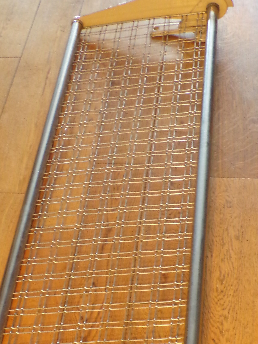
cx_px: 130
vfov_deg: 25.6
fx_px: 745
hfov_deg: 19.6
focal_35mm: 75
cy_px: 272
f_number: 3.3
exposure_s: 1/7
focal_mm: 6.6
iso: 400
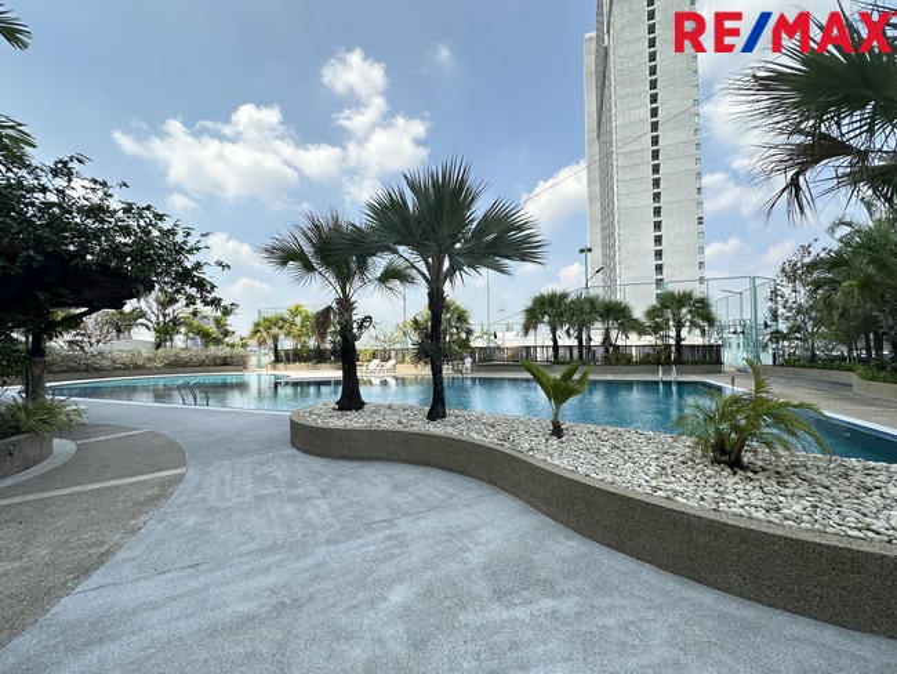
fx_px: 363
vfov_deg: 85.7
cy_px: 337
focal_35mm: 14
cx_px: 448
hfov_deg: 102.0
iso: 40
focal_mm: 2.22
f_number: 2.2
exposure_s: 1/932
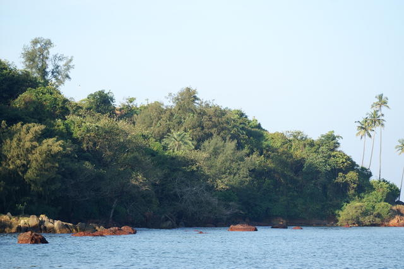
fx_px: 1682
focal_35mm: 150
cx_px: 202
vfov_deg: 9.1
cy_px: 134
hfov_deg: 13.7
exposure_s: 1/300
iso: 100
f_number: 5.6
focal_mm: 100
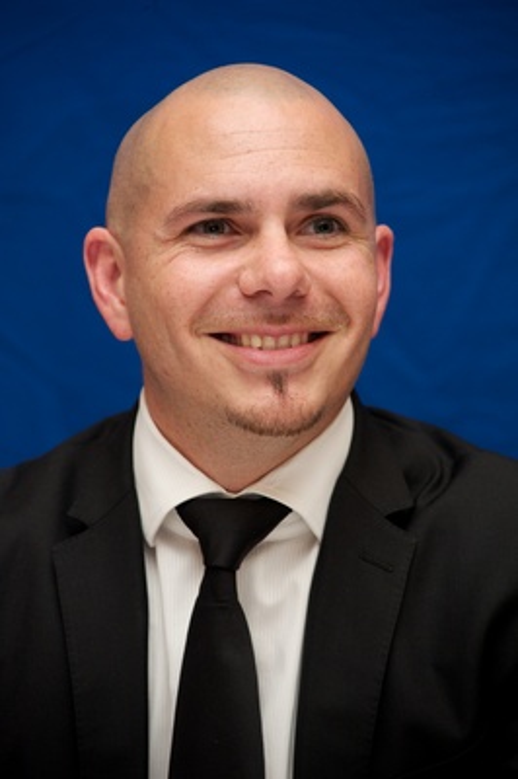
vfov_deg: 10.3
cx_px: 259
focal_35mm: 200
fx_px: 4324
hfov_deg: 6.9
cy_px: 390
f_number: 5.6
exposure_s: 1/60
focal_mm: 200
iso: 1000
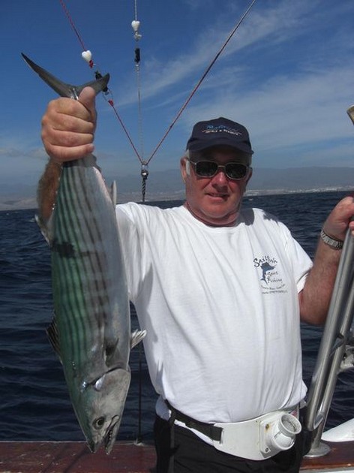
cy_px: 236
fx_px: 518
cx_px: 177
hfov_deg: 37.7
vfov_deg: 49.0
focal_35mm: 38
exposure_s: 1/640
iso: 80
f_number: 8
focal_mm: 7.9
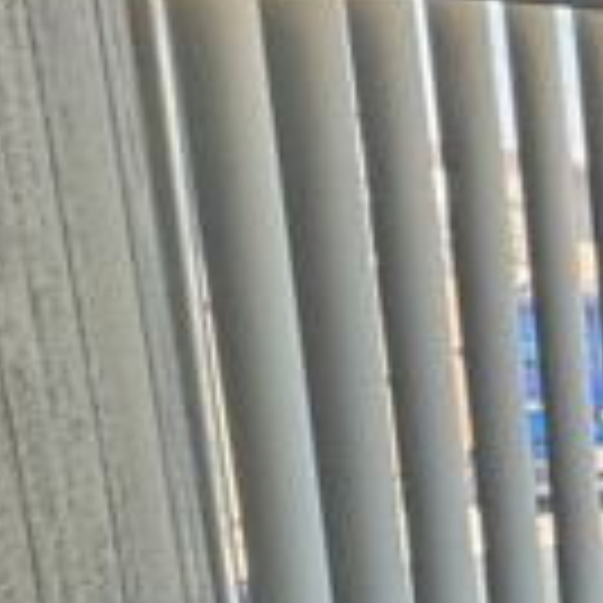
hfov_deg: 16.9
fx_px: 1163
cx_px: 1328
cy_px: 405
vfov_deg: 28.9
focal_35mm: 59
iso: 32
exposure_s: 1/163
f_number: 2.2
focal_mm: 2.22
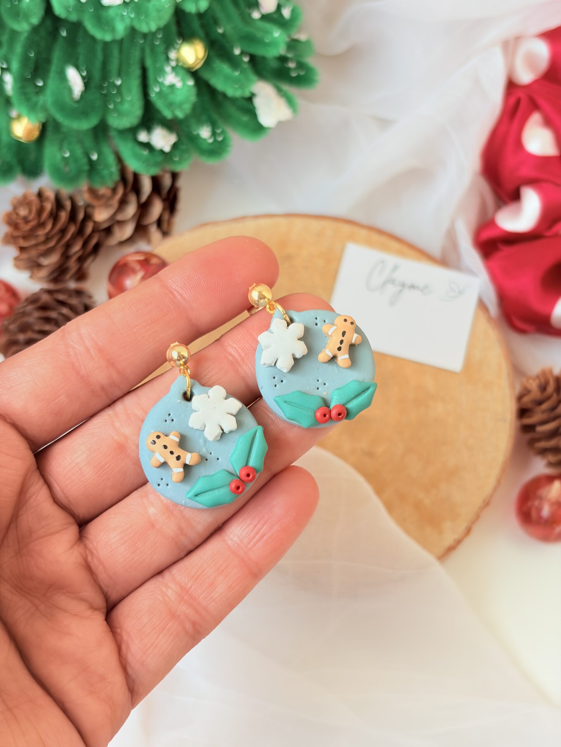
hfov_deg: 28.0
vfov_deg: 36.8
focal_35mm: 52
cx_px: 280
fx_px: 1124
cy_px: 374
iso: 32
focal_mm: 5.96
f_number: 1.6
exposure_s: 1/122
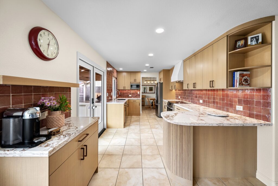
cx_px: 139
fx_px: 108
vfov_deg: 81.2
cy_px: 93
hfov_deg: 104.2
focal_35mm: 14
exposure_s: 1/10
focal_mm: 14
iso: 400
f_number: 5.6
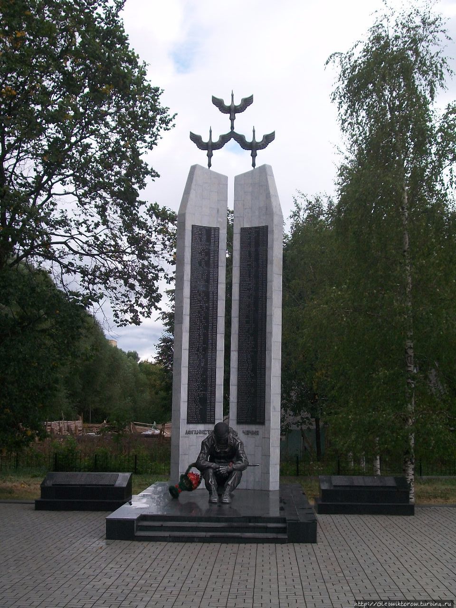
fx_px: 790
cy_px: 304
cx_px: 228
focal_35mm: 45
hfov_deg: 32.2
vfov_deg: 42.1
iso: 80
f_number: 3
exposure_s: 1/640
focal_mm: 7.6
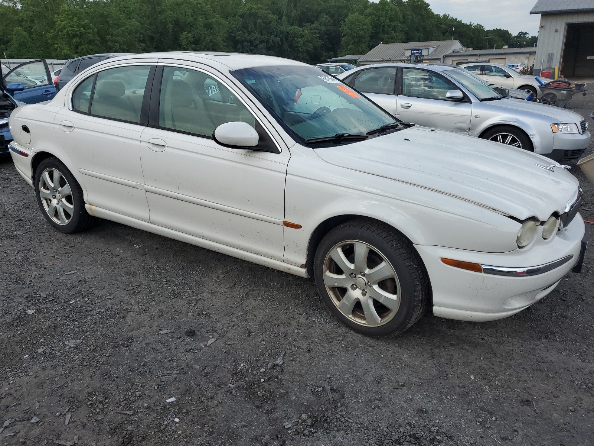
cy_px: 223
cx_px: 297
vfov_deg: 53.1
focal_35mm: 26
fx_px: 446
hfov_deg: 67.3
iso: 50
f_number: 1.5
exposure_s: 1/1429
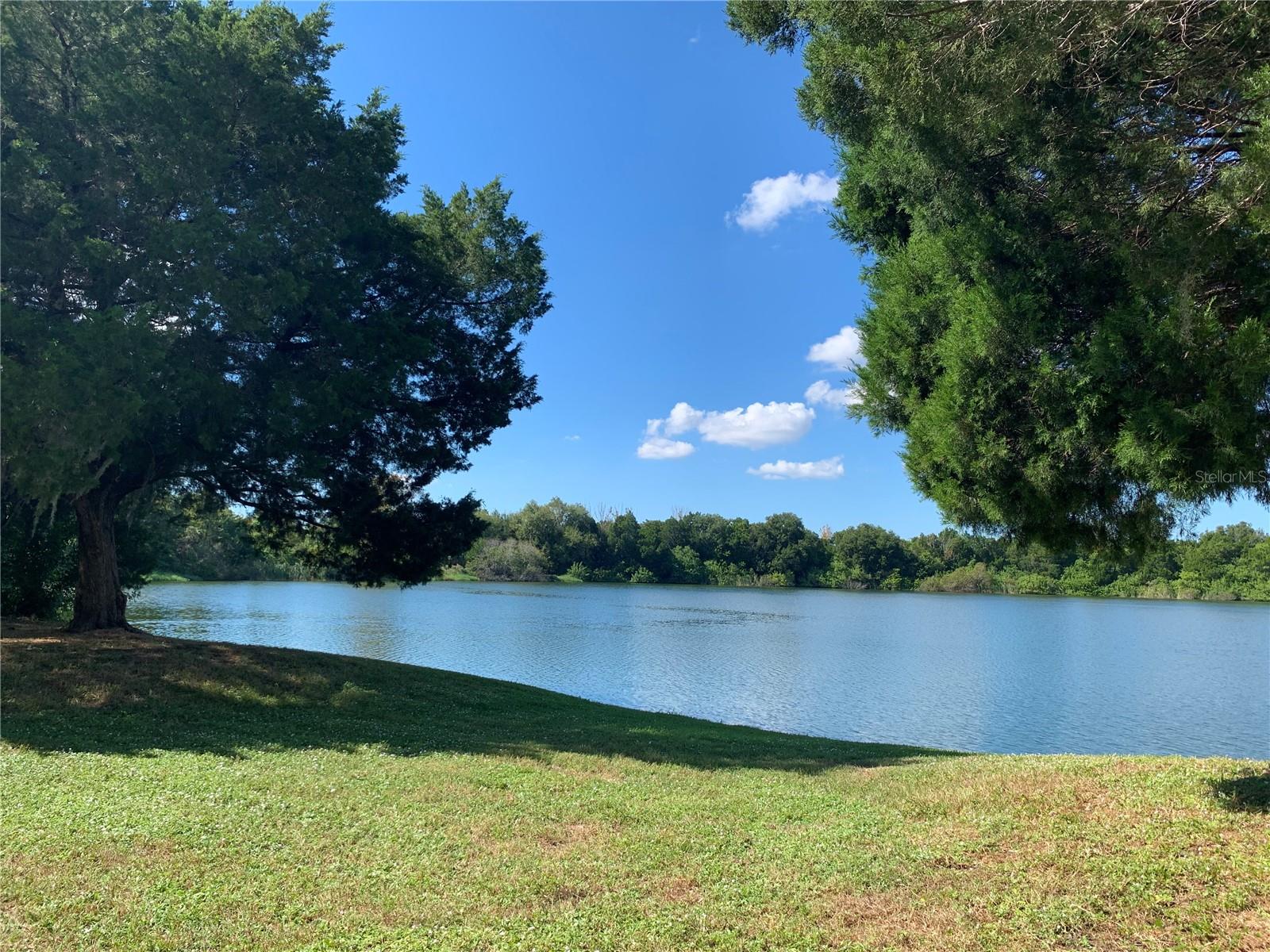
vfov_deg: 53.1
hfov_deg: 67.3
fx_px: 954
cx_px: 635
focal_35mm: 26
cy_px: 476
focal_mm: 4.25
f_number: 1.8
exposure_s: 1/1536
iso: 25
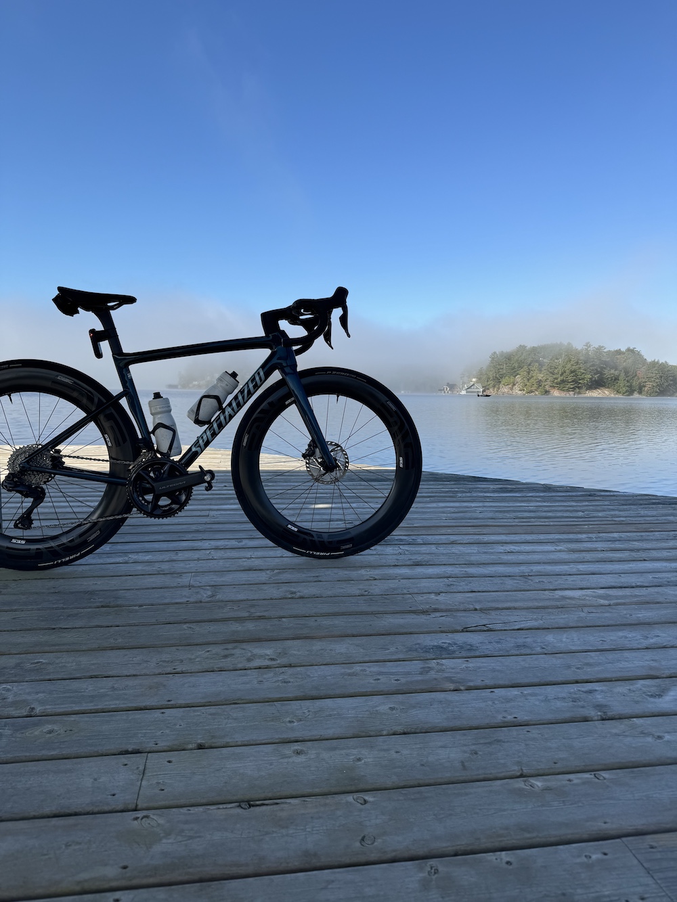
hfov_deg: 56.8
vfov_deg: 71.6
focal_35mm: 24
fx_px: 626
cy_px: 451
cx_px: 338
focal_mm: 6.76
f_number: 1.78
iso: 80
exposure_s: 1/3096
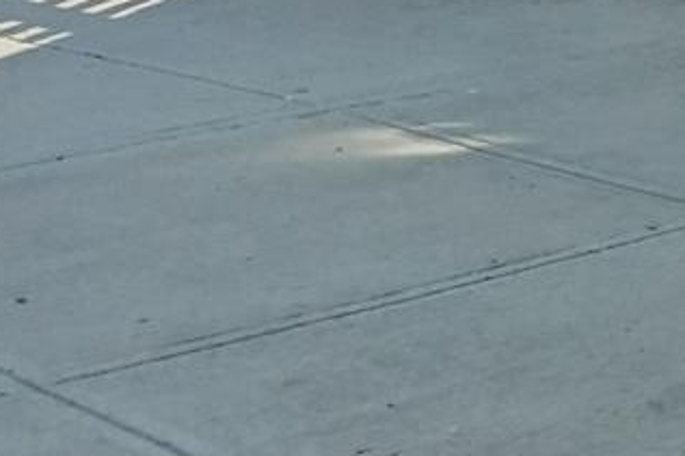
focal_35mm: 136
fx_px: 2586
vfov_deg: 9.9
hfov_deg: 13.6
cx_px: 1197
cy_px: -80
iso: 20
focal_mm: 4
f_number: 1.8
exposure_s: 1/385
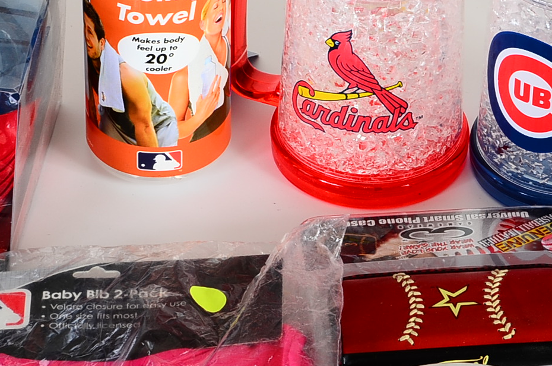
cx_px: 601
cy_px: -12
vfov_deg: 4.3
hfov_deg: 6.5
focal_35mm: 318
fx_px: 4866
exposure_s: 1/160
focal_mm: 80
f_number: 13
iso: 100
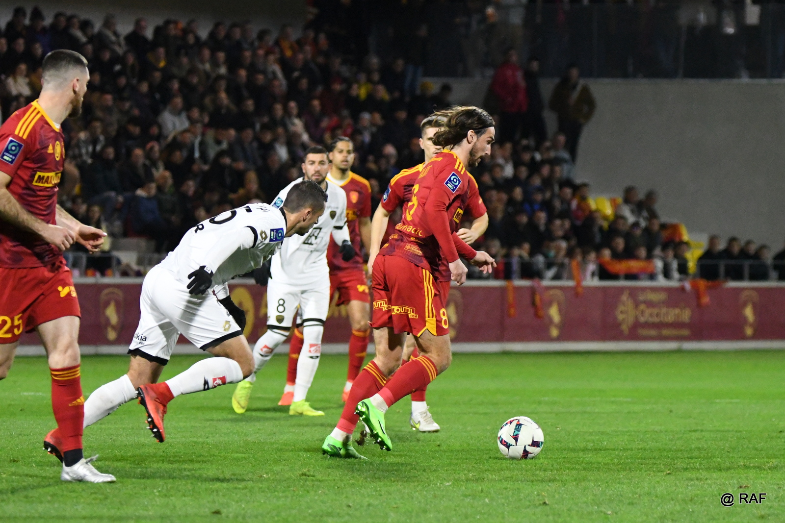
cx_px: 392
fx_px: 7196
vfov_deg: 4.2
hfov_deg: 6.2
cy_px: 262
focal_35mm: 330
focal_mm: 220
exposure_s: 1/1250
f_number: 5.3
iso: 10000
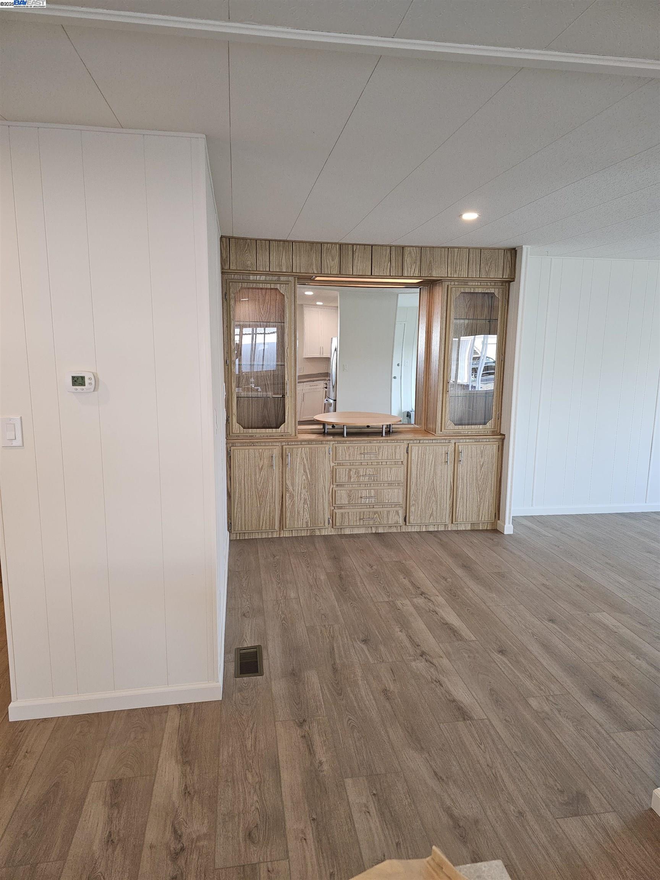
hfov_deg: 58.9
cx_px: 330
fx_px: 585
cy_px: 440
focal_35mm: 23
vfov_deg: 73.9
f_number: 1.7
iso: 80
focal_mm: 6.3
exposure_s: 1/60
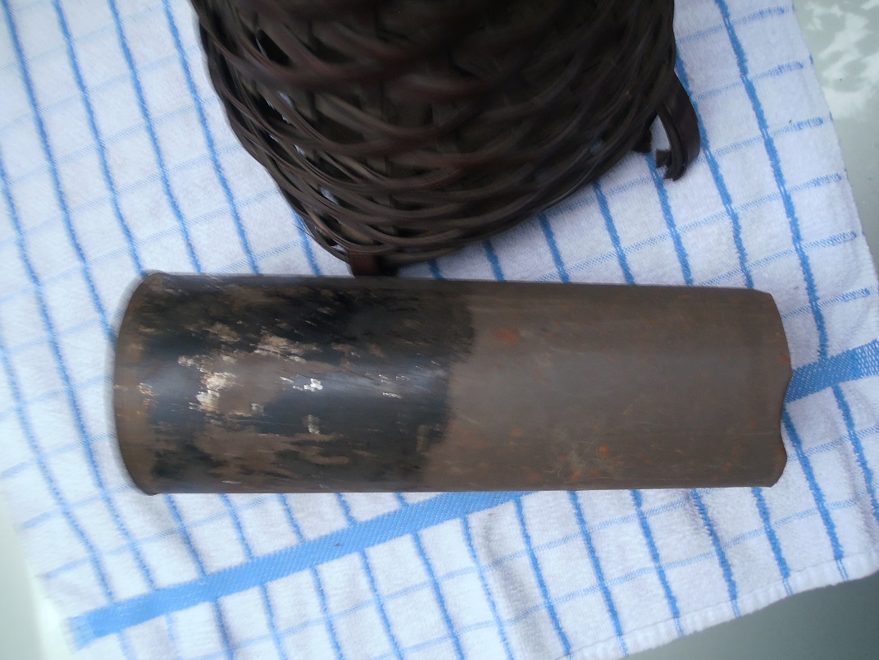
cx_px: 440
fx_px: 838
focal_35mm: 33
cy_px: 330
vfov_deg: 42.9
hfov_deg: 55.4
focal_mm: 5.93
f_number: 3.6
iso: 125
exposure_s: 1/3
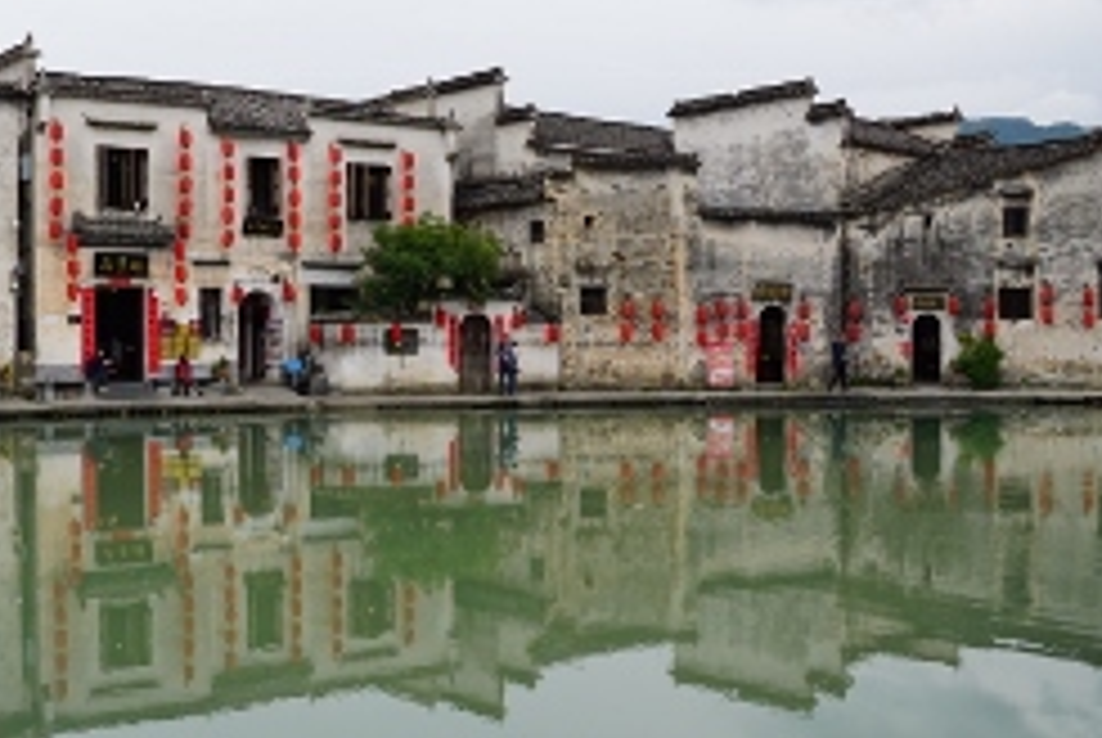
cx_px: 274
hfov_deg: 43.0
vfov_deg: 30.6
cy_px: 340
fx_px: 1348
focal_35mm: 44
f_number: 9
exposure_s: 1/125
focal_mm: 18
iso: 100
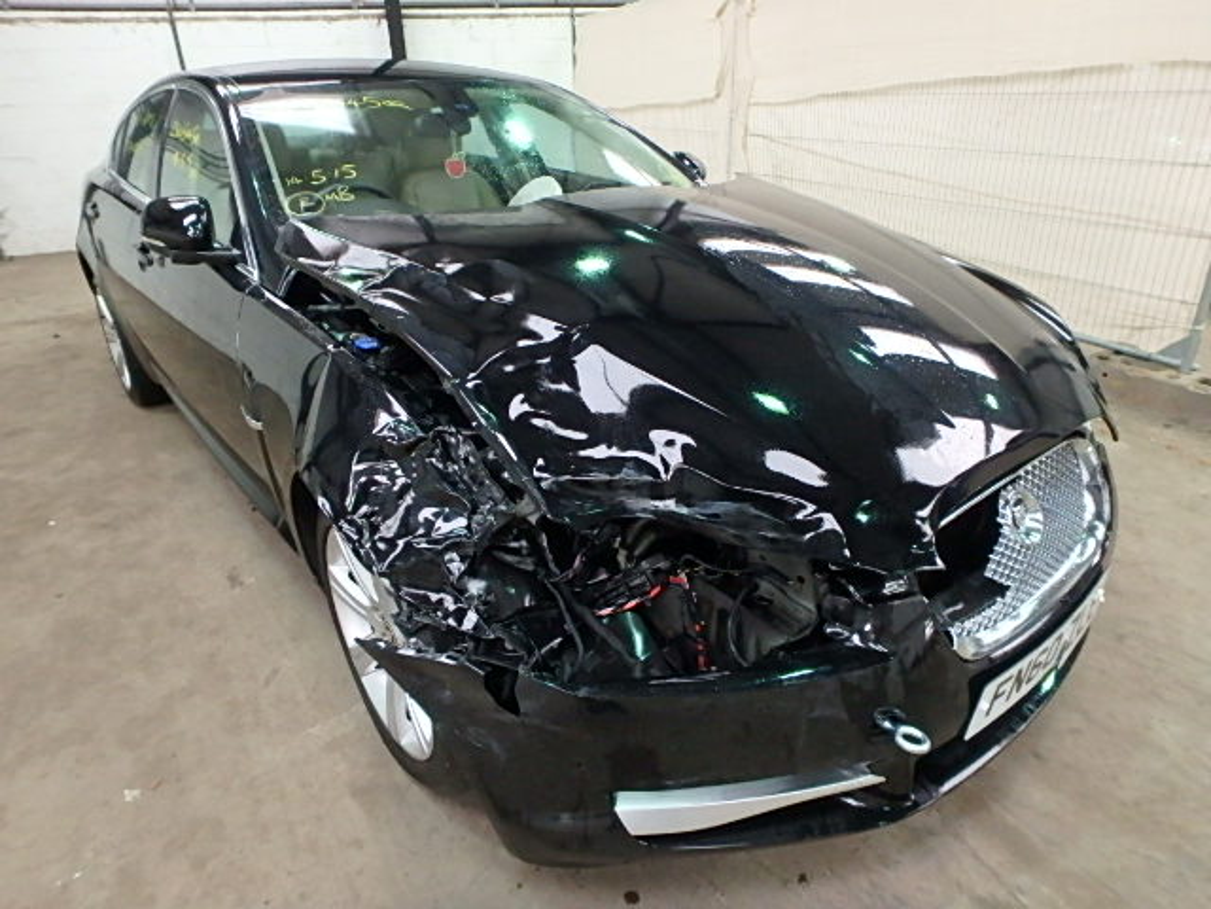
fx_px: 735
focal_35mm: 21
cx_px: 606
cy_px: 454
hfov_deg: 79.0
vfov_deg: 63.4
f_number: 3.5
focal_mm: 3.7
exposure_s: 1/20
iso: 800
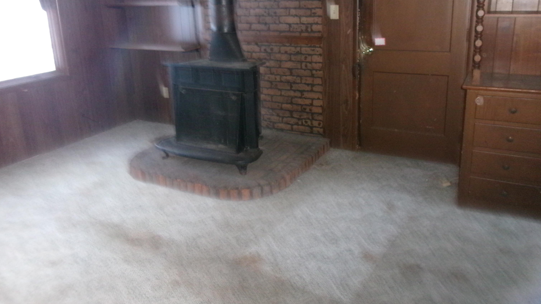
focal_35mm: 31
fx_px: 445
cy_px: 110
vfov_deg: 37.5
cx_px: 270
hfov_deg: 62.6
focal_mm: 5.1
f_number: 3.9
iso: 800
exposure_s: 1/4
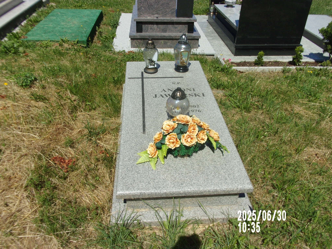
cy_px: 124
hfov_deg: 63.4
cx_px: 166
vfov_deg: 49.7
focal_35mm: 28
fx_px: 269
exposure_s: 1/150
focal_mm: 5.1
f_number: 10.8
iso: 80
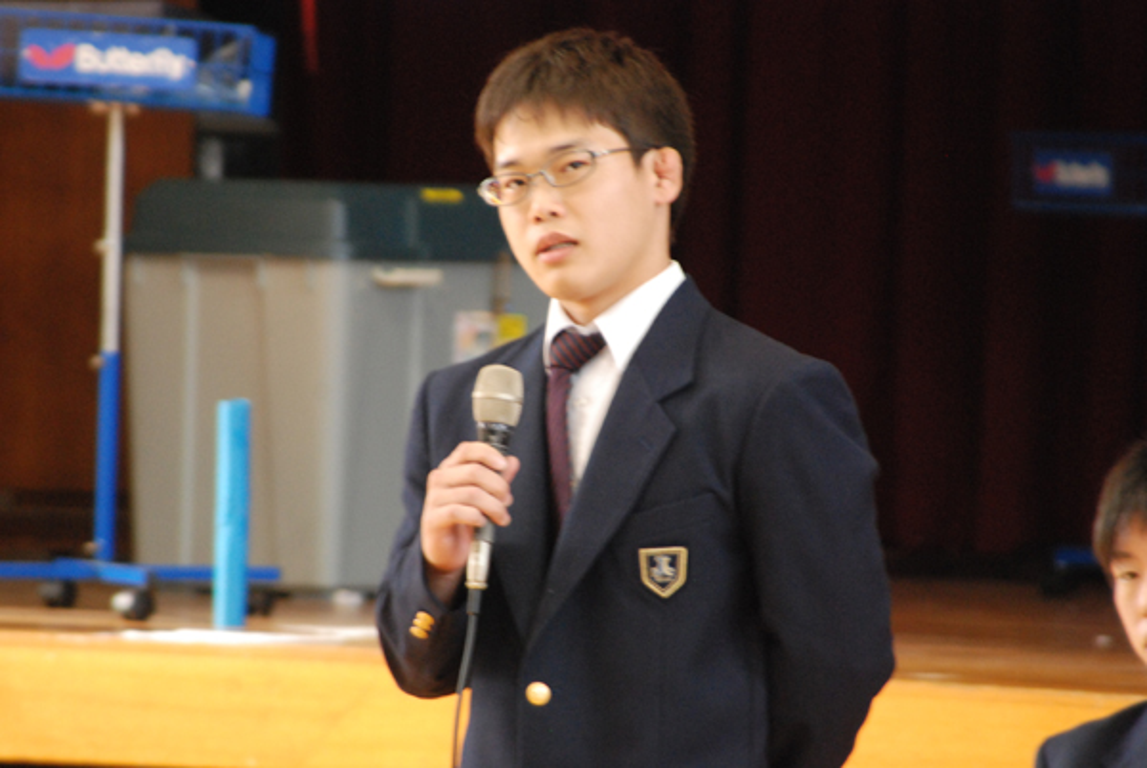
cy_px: 384
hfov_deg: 4.6
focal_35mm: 450
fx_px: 14358
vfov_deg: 3.1
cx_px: 574
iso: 1600
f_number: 6.3
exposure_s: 1/40
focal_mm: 300
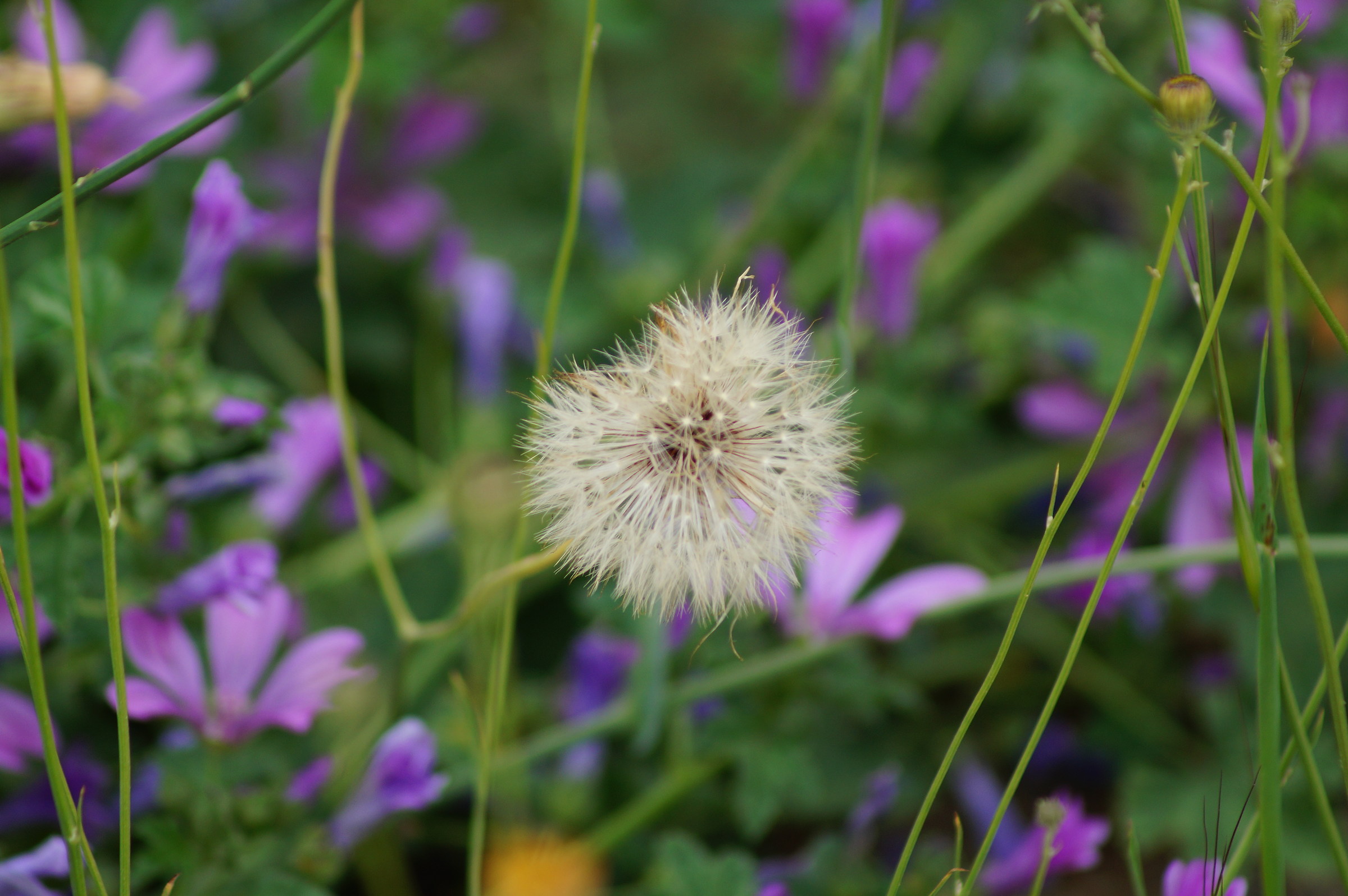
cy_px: 448
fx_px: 14032
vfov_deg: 3.7
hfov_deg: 5.5
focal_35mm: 375
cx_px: 674
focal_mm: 250
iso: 200
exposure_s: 1/400
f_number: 5.6
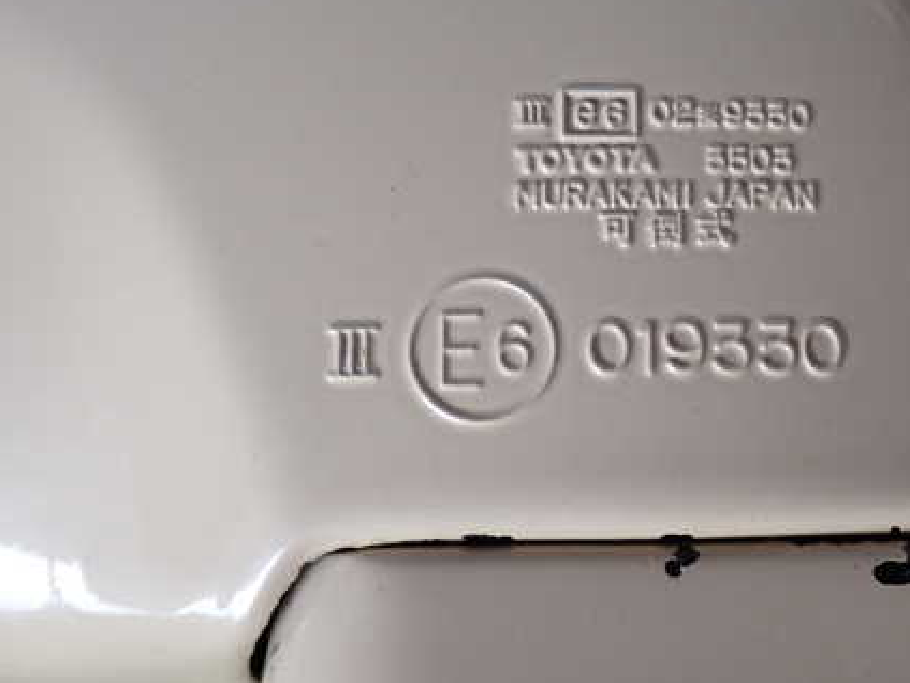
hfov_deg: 36.9
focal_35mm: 51
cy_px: 335
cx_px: 640
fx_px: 1341
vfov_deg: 28.6
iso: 160
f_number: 2.5
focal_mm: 6.37
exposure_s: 1/80
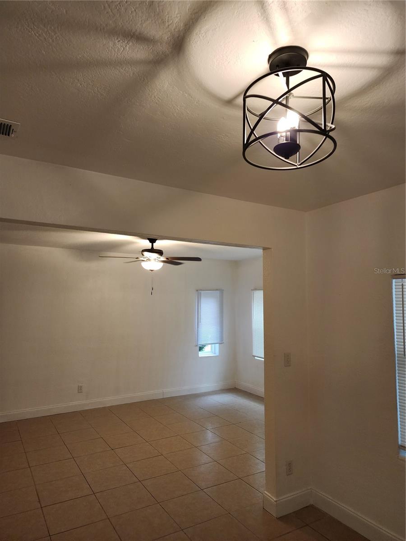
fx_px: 360
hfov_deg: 58.9
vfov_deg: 73.9
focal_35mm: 23
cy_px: 270
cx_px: 203
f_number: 1.8
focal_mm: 6.4
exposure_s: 1/120
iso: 400
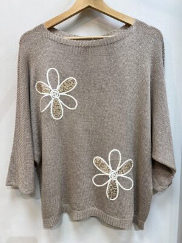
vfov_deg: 67.3
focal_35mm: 26
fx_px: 182
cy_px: 122
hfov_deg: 53.1
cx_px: 91
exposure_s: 1/100
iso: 80
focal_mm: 5.7
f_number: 1.5
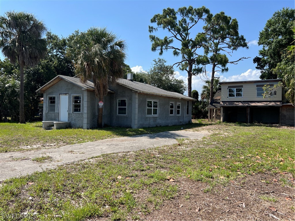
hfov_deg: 67.3
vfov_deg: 53.1
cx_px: 148
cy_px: 110
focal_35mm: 26
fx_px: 222
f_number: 1.5
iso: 50
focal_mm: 5.7
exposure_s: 1/3077
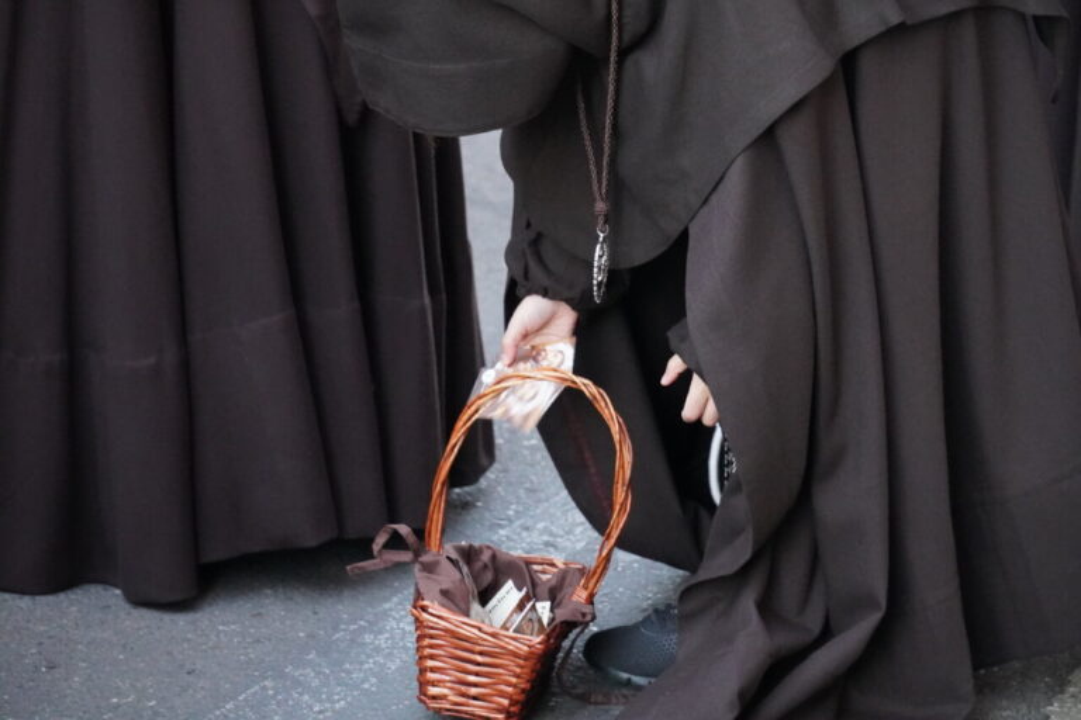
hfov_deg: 12.3
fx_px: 4999
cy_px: 360
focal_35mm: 166
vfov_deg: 8.2
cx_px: 540
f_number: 5.6
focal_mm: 111
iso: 6400
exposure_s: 1/40
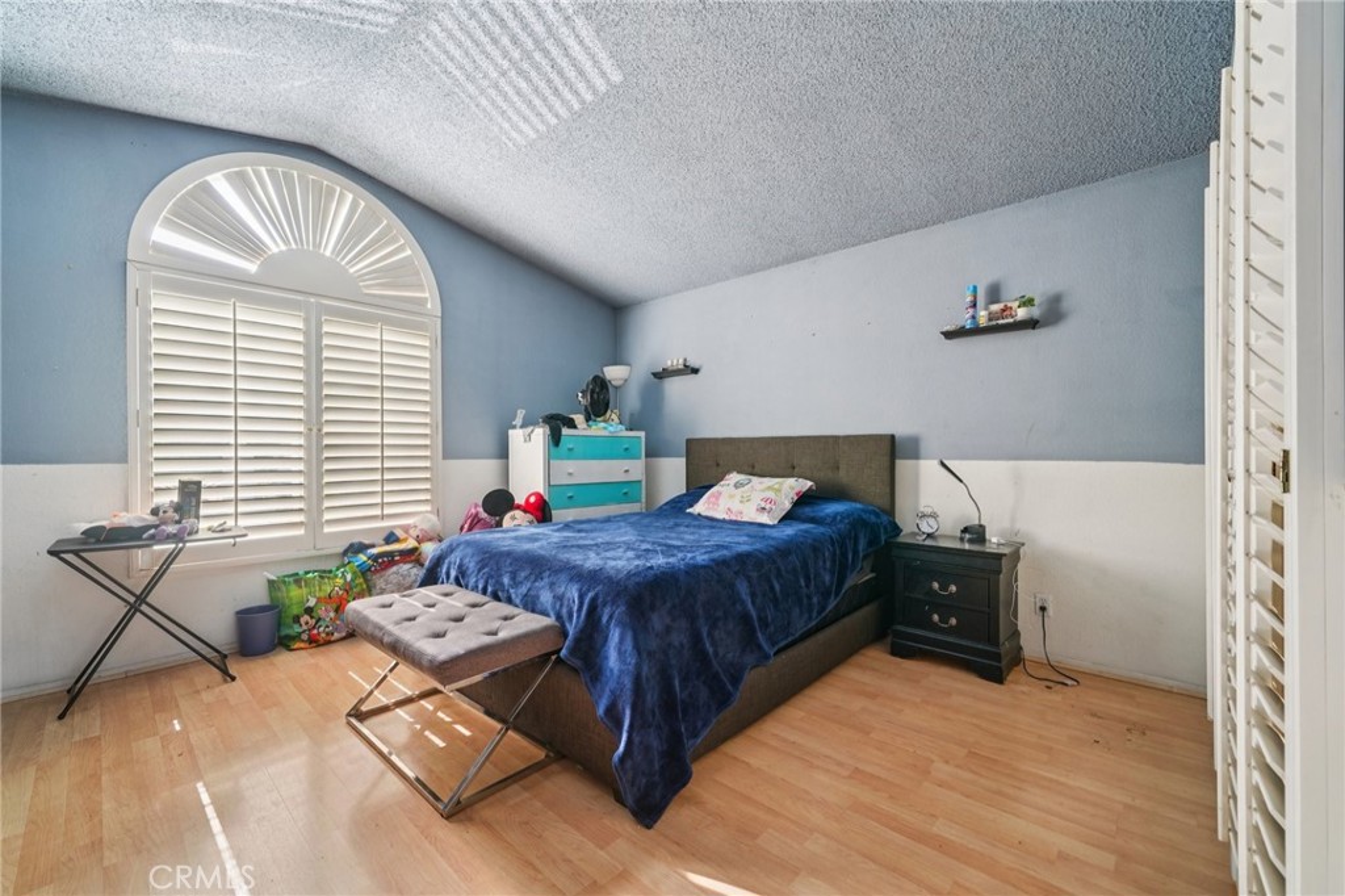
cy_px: 448
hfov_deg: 104.3
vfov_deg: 81.2
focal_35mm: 14
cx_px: 672
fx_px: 523
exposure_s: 1/13
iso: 400
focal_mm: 14
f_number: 8
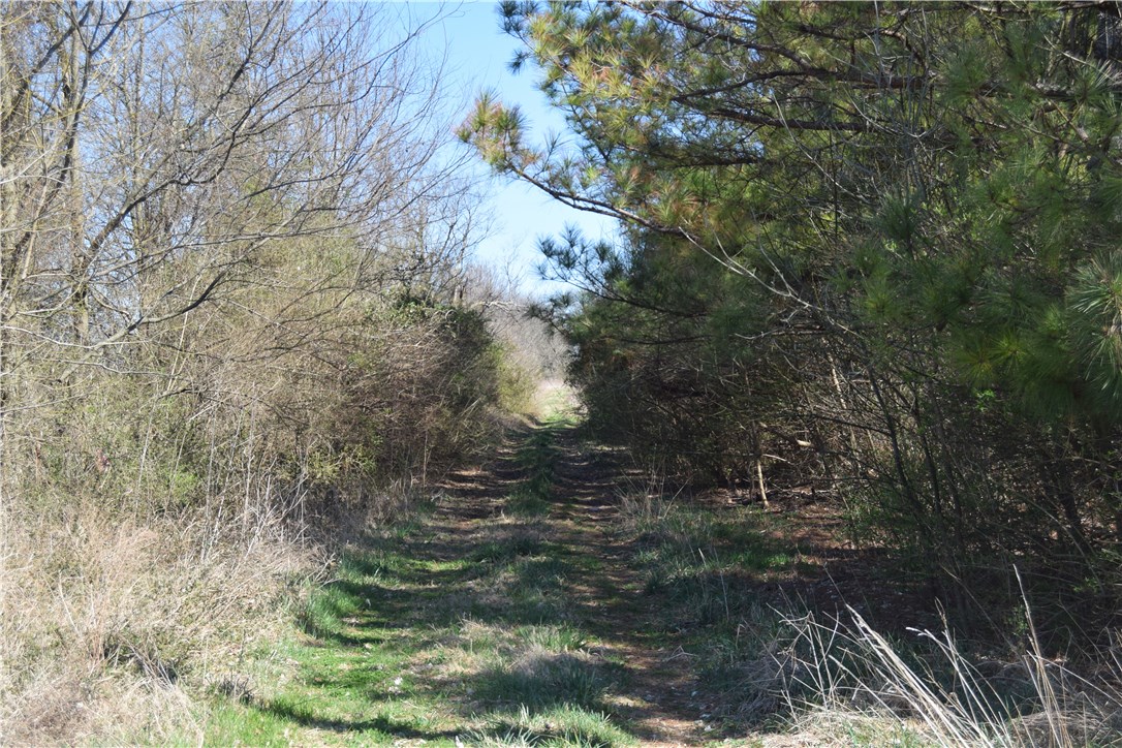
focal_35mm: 60
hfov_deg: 33.4
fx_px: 1870
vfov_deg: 22.6
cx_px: 561
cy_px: 374
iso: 200
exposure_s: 1/250
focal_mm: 40
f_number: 8
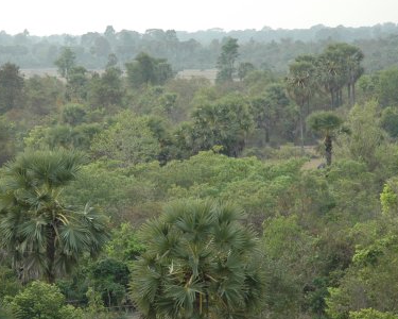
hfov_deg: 10.2
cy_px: 223
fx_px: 2226
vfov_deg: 8.2
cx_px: 168
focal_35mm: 189
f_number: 4.5
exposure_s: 1/80
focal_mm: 70
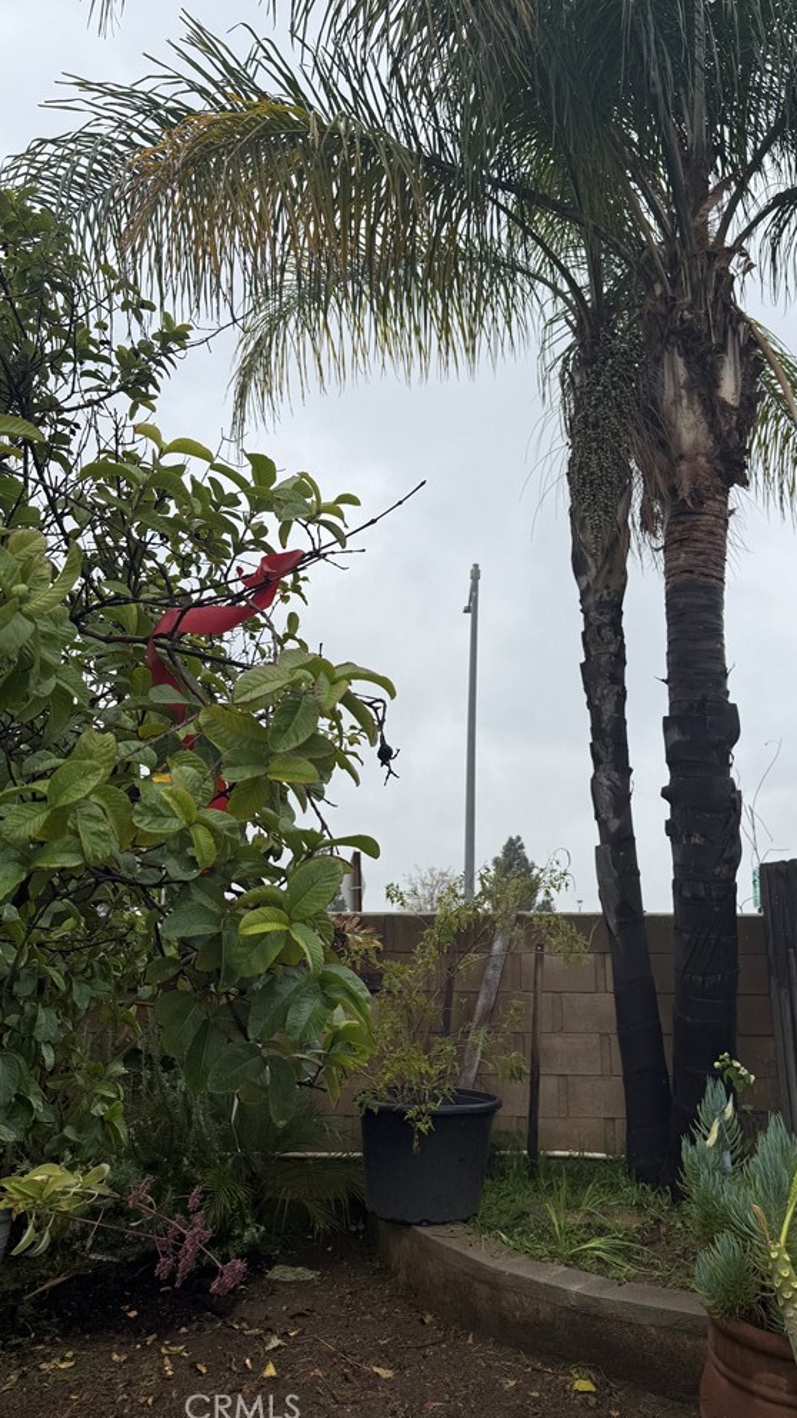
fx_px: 1014
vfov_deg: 69.9
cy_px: 696
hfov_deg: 42.7
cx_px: 470
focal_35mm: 27
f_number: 1.78
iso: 80
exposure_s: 1/2299
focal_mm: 6.76
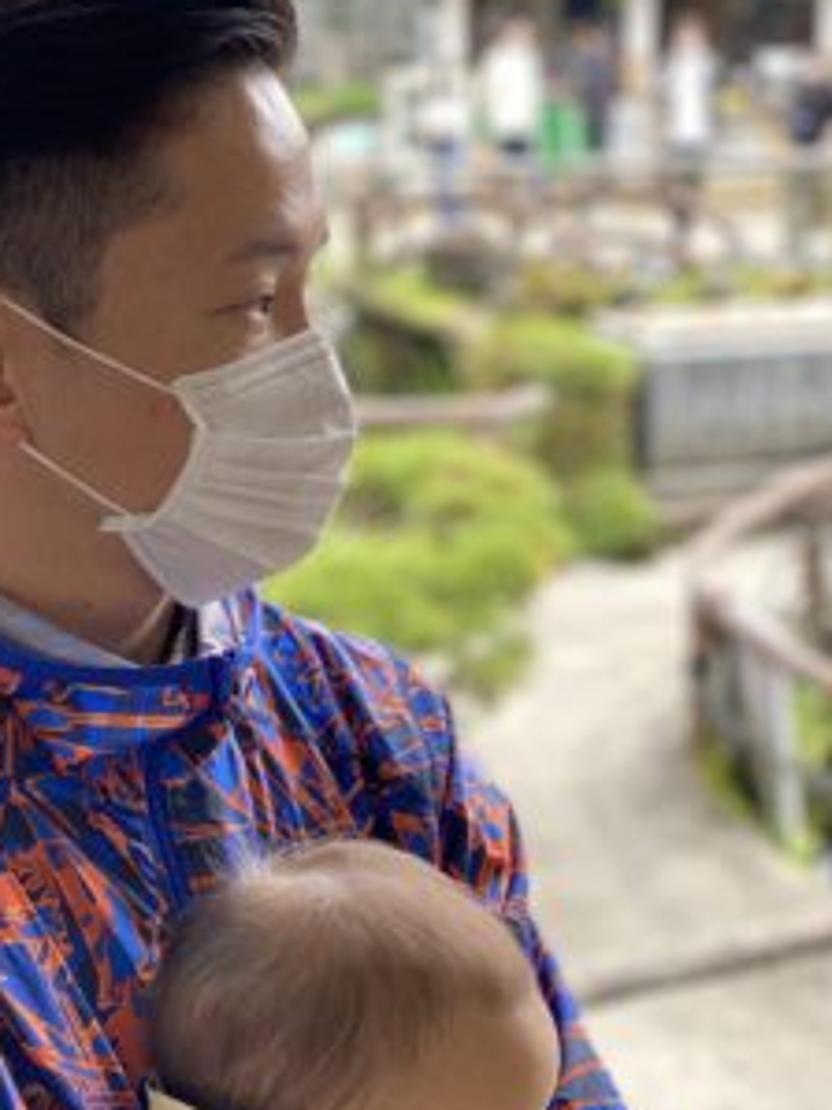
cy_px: 876
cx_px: 318
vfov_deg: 22.2
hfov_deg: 16.9
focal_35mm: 87
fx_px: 2790
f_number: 2
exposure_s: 1/122
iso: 40
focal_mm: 6
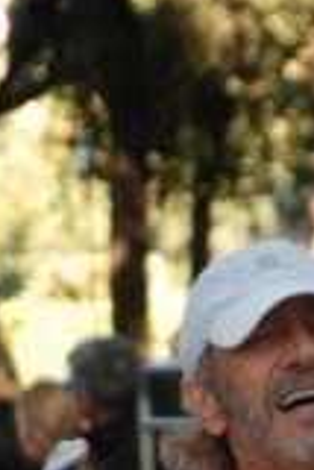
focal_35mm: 451
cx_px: 277
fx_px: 5887
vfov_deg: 4.5
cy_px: 802
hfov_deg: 3.1
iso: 1000
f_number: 5.6
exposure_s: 1/320
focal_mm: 80
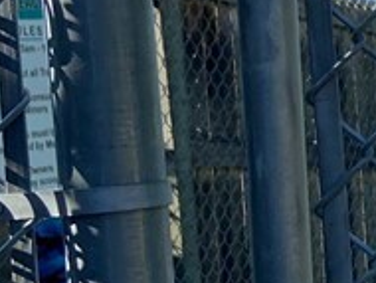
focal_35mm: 140
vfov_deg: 10.6
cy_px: 198
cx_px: 871
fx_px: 1523
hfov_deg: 11.8
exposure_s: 1/1300
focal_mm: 4.25
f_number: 1.8
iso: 32
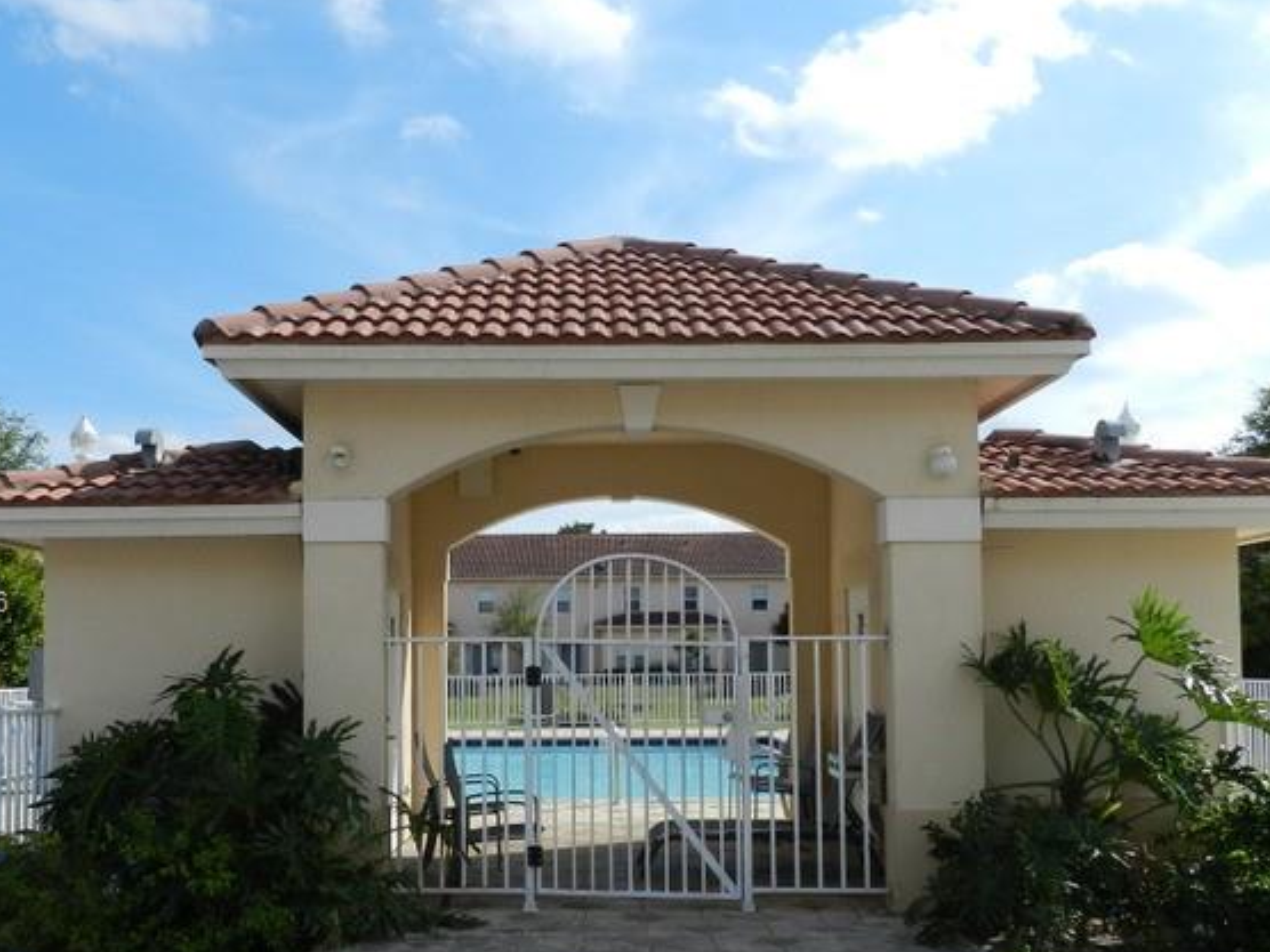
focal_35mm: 36
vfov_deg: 39.3
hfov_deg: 51.2
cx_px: 557
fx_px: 1321
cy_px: 605
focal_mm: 4.5
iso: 160
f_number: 3.5
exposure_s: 1/1500
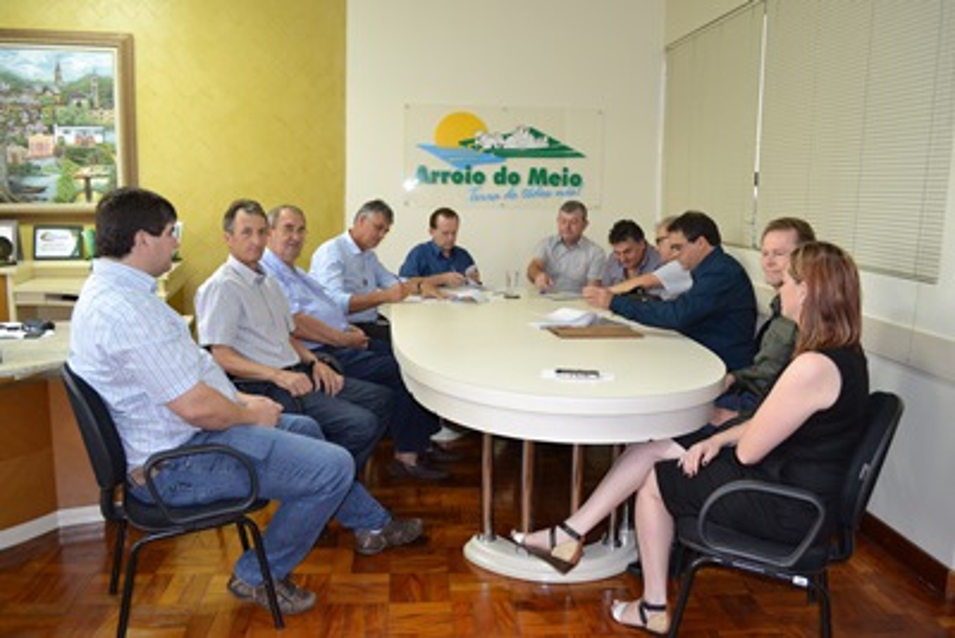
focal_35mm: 27
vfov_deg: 48.0
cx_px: 478
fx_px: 716
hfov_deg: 67.4
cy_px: 319
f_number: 3.5
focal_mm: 18
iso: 1600
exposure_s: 1/60
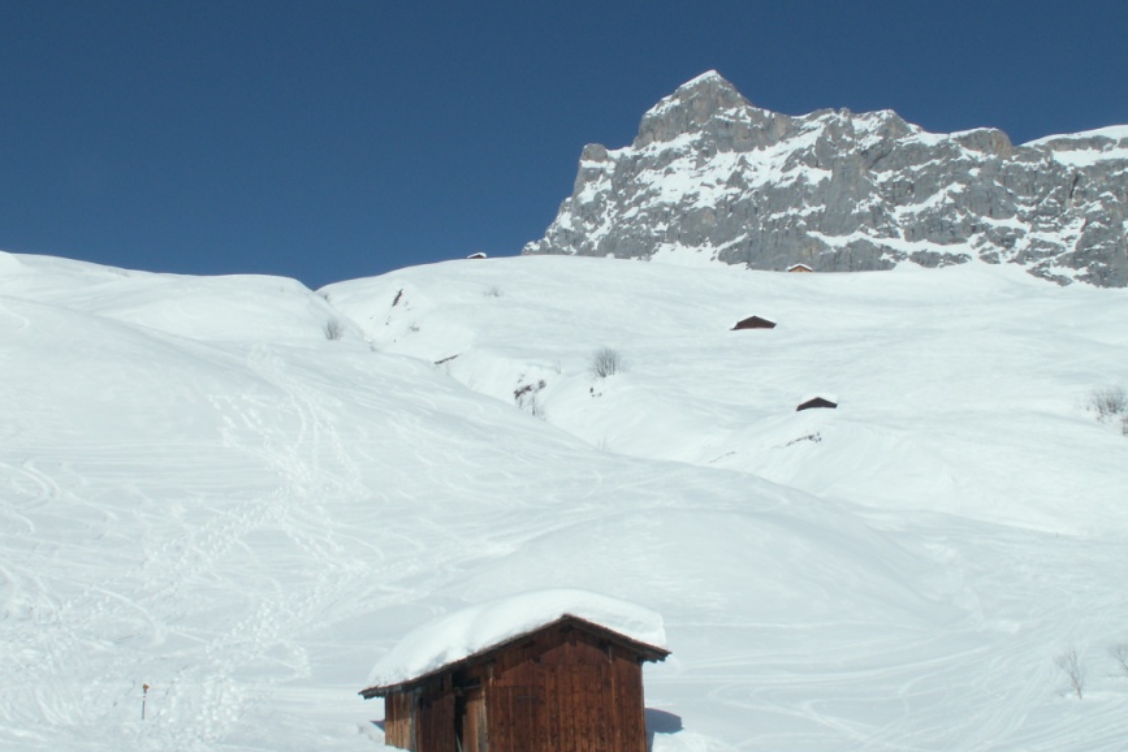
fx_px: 1347
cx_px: 618
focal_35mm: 43
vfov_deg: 31.2
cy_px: 342
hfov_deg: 45.4
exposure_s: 1/400
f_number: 8
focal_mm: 5.86
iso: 50
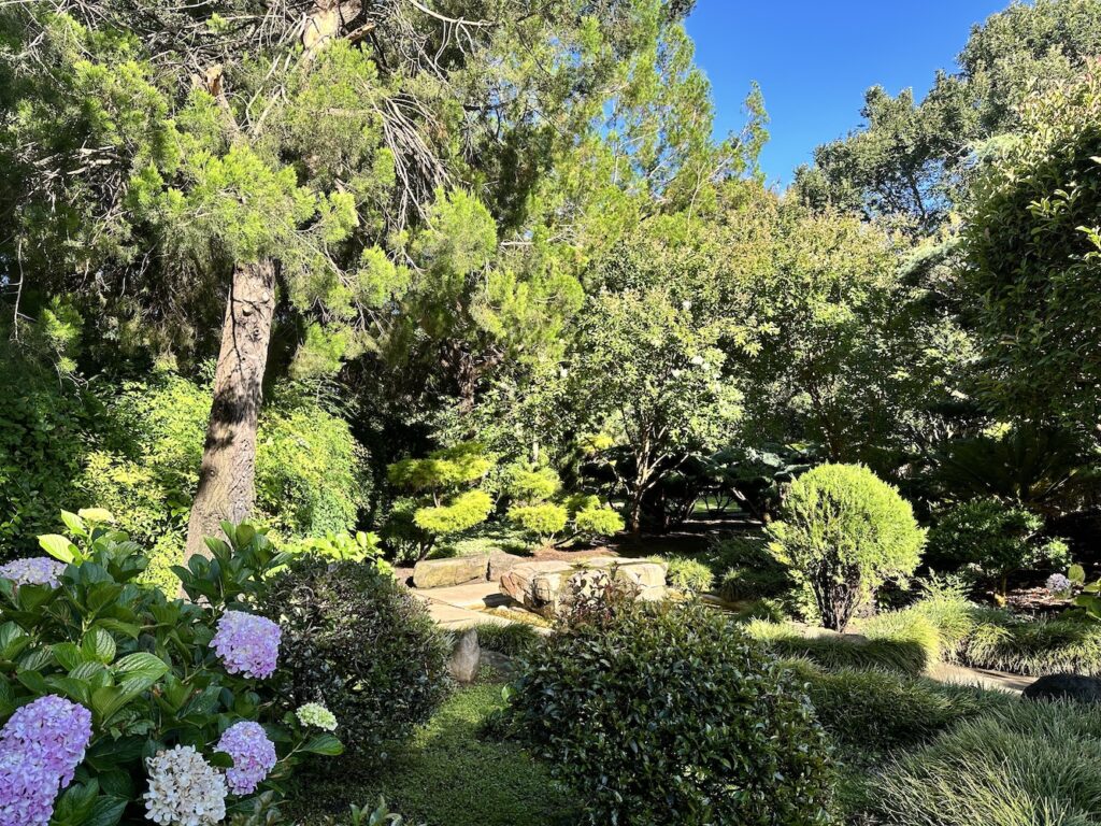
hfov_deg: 71.6
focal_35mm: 24
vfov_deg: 56.8
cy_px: 413
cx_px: 550
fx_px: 763
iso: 80
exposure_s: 1/745
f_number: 1.78
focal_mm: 6.86
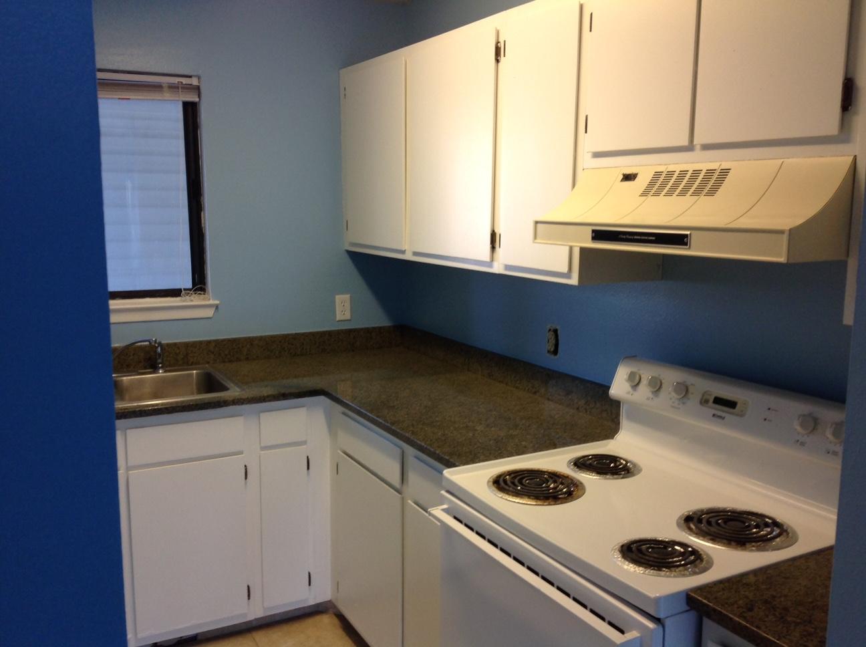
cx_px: 433
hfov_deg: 52.7
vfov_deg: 40.6
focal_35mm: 35
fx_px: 874
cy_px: 324
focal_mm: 4.28
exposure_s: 1/15
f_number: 2.4
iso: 80
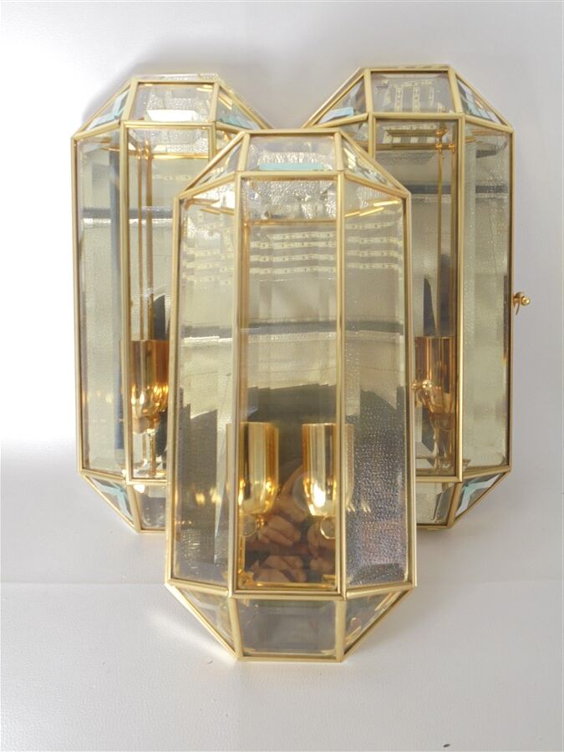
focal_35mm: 38
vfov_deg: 49.0
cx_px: 282
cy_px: 376
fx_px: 826
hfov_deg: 37.7
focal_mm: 6.9
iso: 100
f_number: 4.2
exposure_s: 1/40
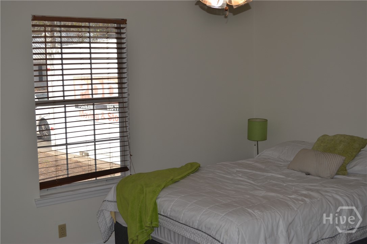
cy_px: 122
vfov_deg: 28.1
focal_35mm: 48
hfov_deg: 41.1
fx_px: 489
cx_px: 184
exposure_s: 1/200
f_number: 5.6
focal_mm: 32
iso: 100
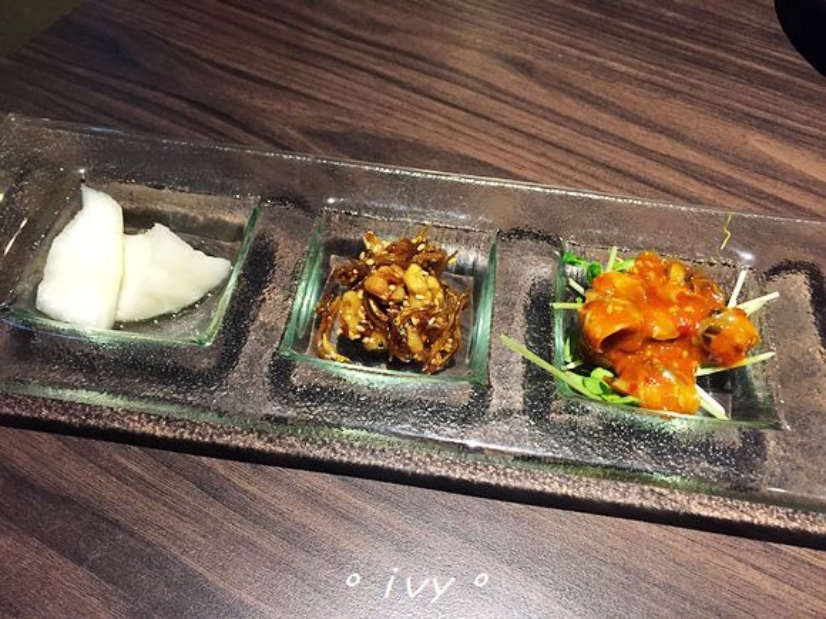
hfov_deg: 61.7
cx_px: 413
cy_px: 310
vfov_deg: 48.2
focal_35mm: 29
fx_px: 692
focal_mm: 4.15
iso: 250
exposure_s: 1/30
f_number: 2.2
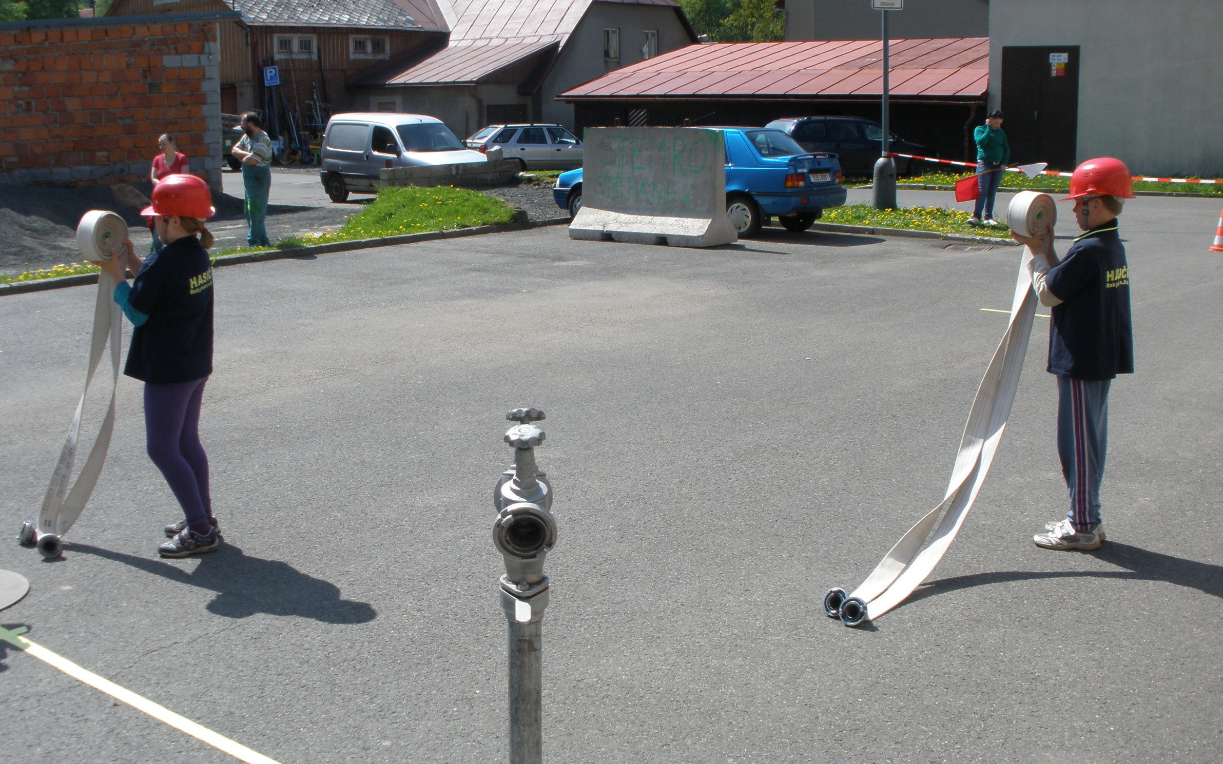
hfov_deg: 48.2
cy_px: 380
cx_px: 569
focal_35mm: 41
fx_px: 1366
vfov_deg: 31.2
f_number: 5.6
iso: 80
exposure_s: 1/320
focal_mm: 6.3
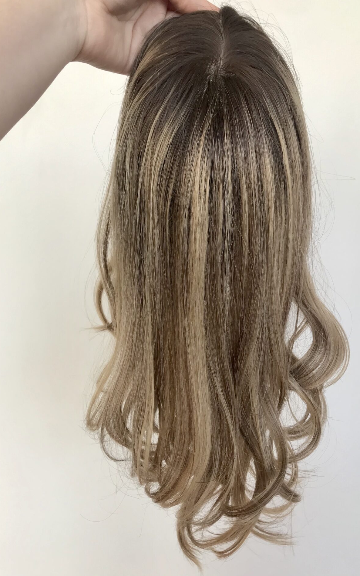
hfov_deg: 41.7
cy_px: 288
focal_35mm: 30
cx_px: 205
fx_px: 471
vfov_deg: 62.9
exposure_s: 1/60
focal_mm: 3.99
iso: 25
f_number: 1.8
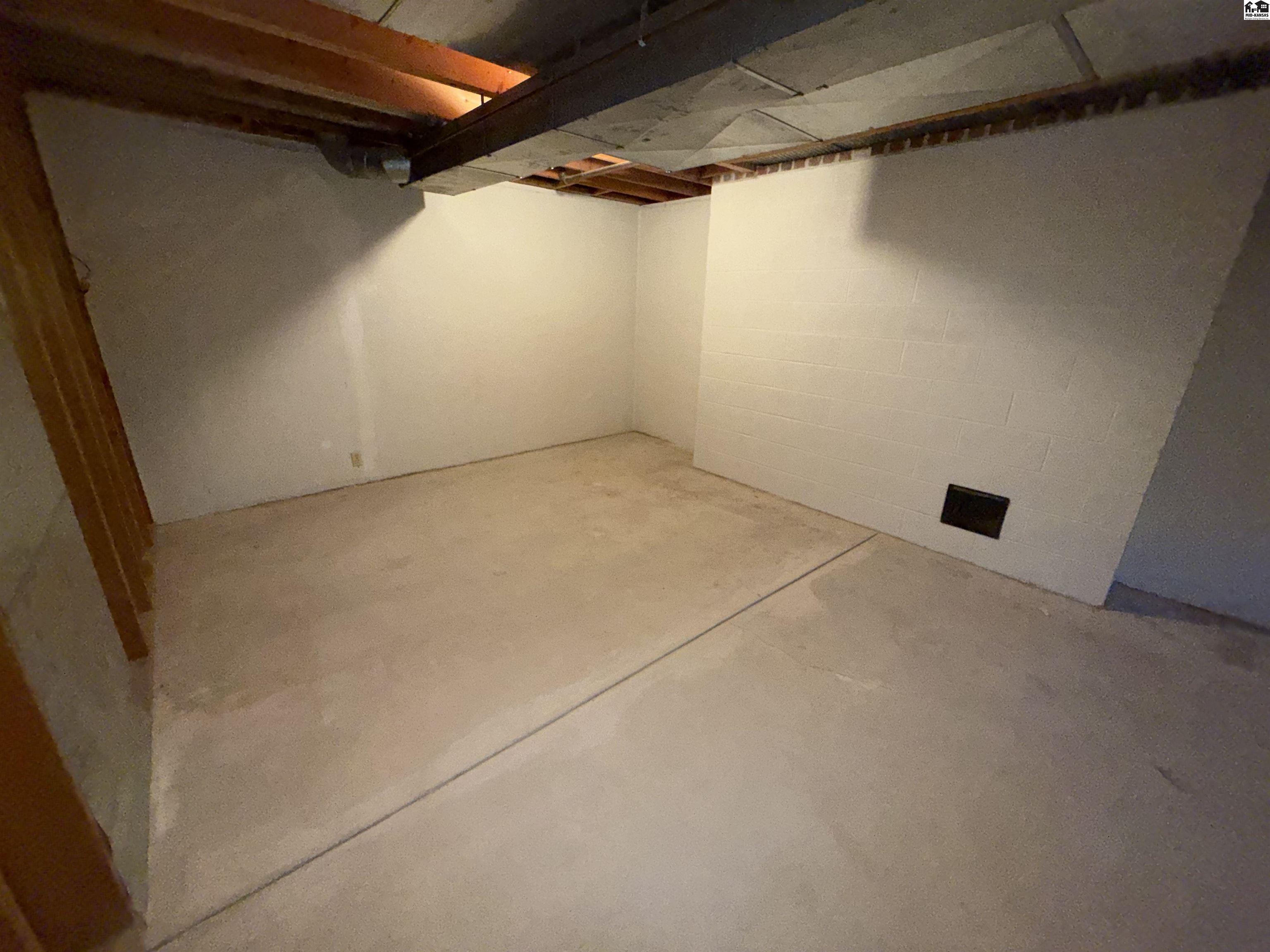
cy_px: 476
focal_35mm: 14
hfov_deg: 102.1
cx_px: 635
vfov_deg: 85.7
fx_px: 514
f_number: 2.2
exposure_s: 1/60
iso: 250
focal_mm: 2.22
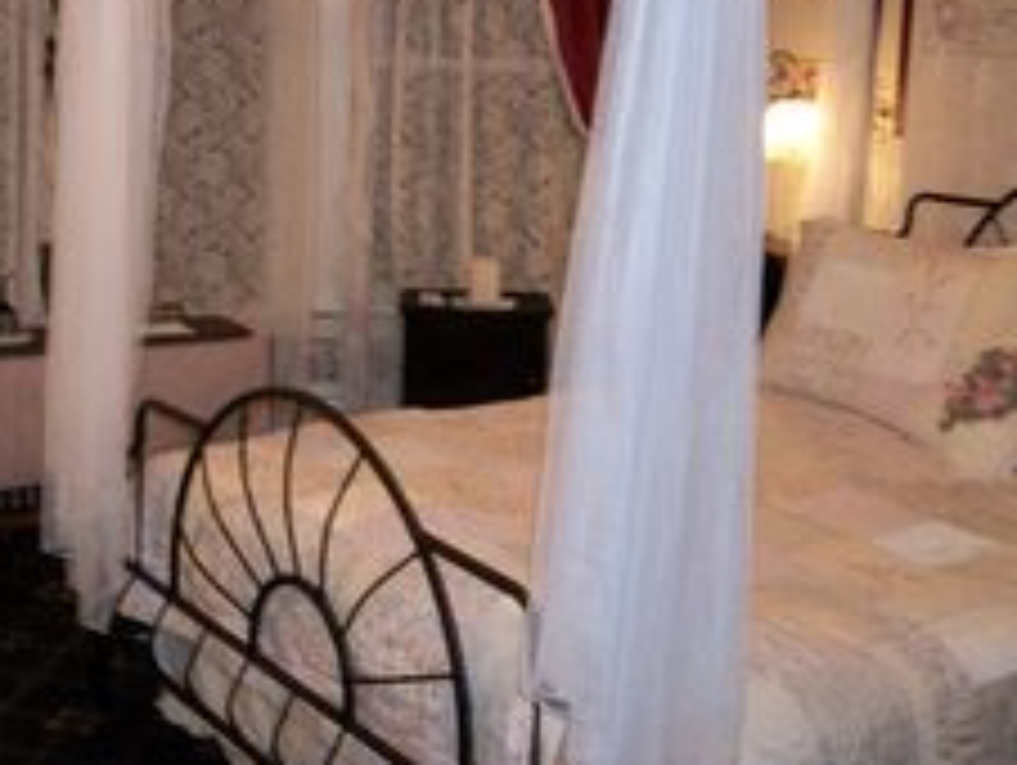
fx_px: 1529
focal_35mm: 52
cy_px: 302
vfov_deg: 28.0
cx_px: 369
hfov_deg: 36.5
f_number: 2.9
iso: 160
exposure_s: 1/30
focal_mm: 5.7
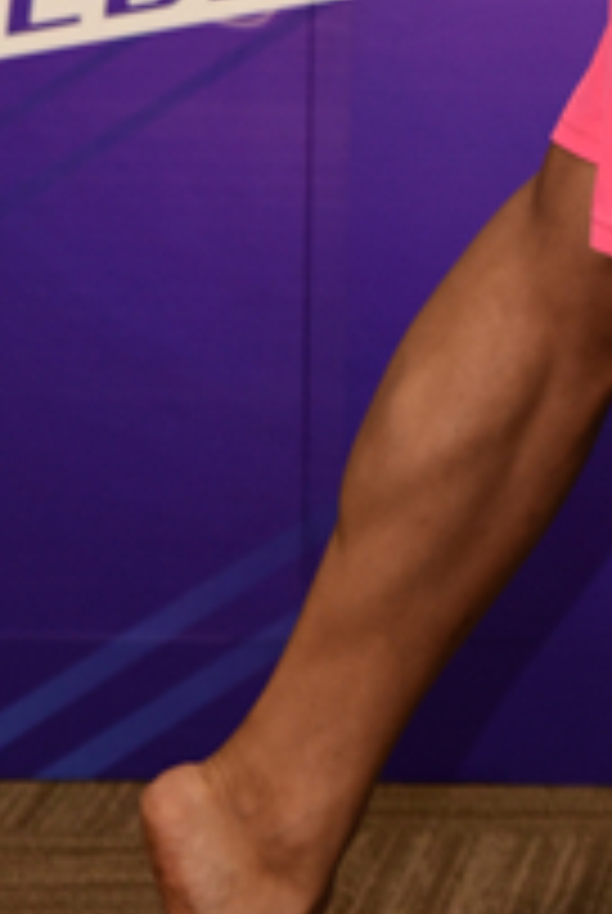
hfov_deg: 5.9
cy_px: -594
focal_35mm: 230
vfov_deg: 8.7
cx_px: 1022
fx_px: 5845
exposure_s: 1/200
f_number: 4
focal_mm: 52
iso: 800
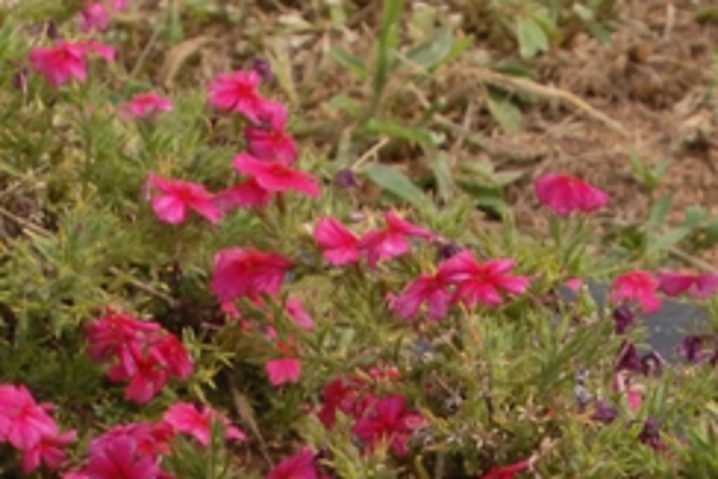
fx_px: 4392
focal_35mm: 220
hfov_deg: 9.3
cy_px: 918
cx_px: 159
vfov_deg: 6.1
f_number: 10
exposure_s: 1/400
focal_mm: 35
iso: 400
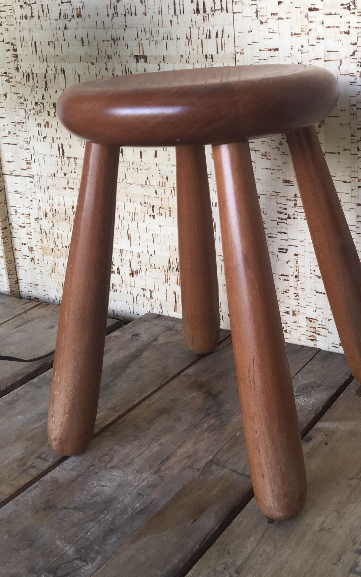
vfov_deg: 44.8
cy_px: 204
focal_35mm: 44
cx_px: 262
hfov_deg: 28.9
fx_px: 693
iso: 40
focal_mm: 4.15
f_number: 2.2
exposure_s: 1/100
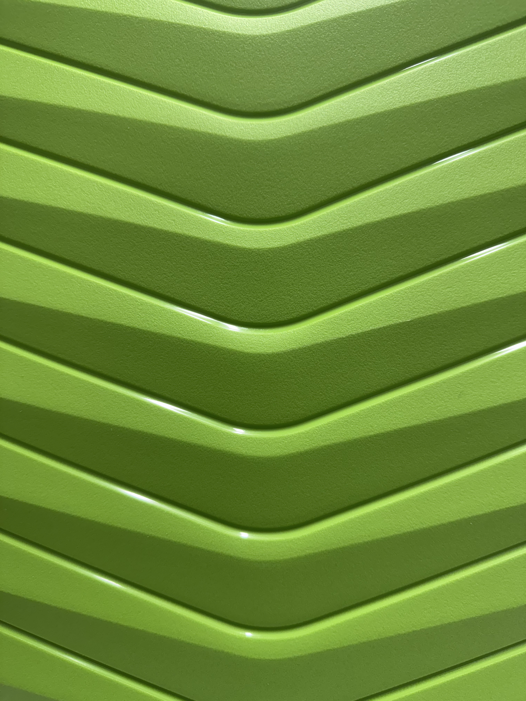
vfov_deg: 71.6
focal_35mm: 24
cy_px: 350
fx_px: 486
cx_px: 263
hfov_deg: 56.8
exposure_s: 1/100
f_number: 1.78
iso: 200
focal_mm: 6.76
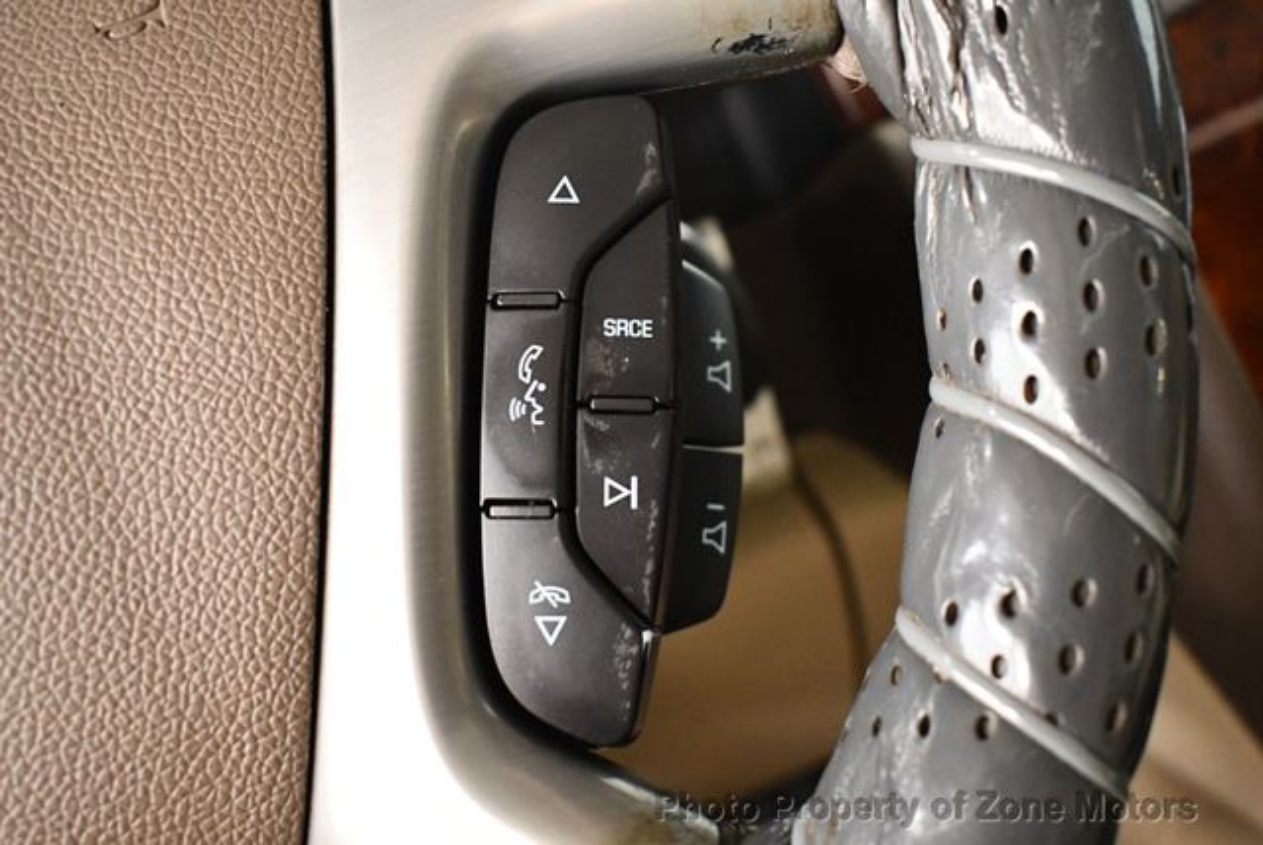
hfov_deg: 46.4
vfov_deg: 32.0
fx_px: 1475
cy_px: 422
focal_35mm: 42
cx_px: 632
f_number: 3.8
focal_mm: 21
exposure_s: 1/60
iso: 3200
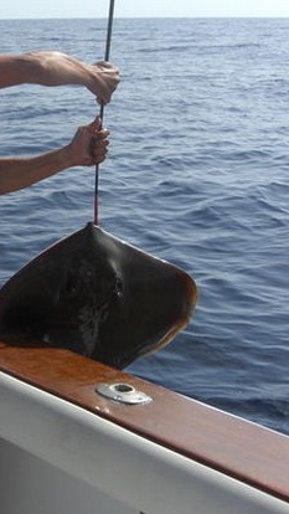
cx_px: -38
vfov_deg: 33.3
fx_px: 858
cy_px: 230
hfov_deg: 18.3
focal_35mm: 63
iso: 80
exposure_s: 1/200
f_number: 8
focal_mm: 7.9
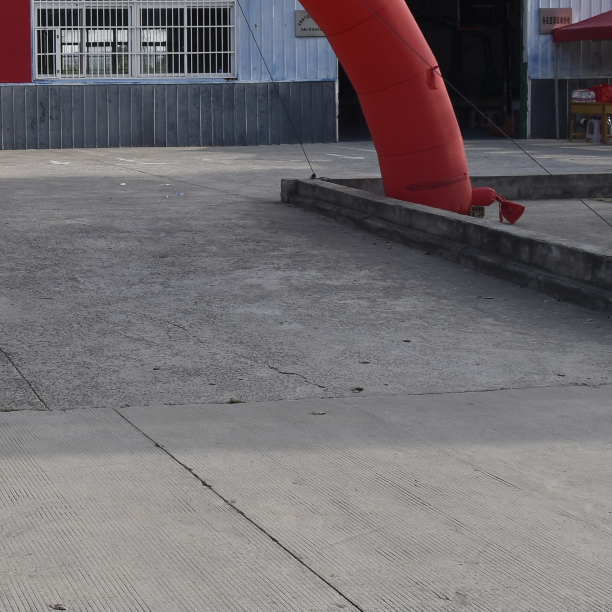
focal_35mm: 68
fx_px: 1360
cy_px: 154
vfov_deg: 25.1
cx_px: -165
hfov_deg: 22.8
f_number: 8
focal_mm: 18
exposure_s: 1/250
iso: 200
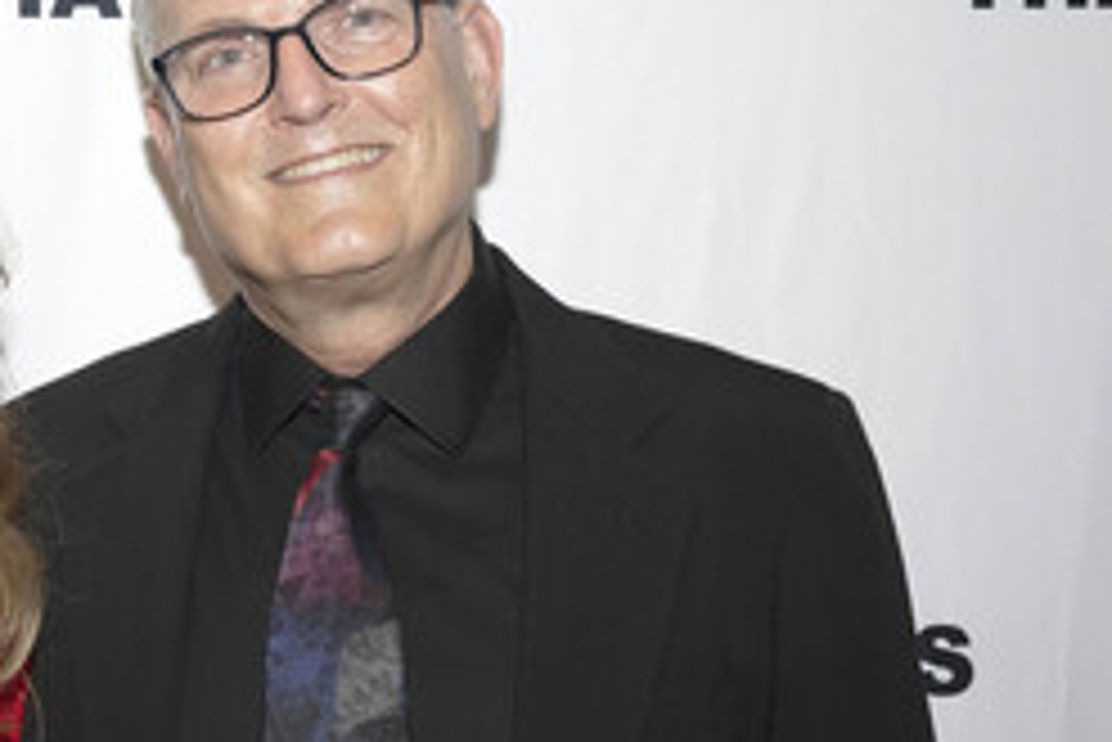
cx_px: 110
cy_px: 454
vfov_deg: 14.7
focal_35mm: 93
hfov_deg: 21.4
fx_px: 2874
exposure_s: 1/200
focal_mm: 51
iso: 800
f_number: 5.6
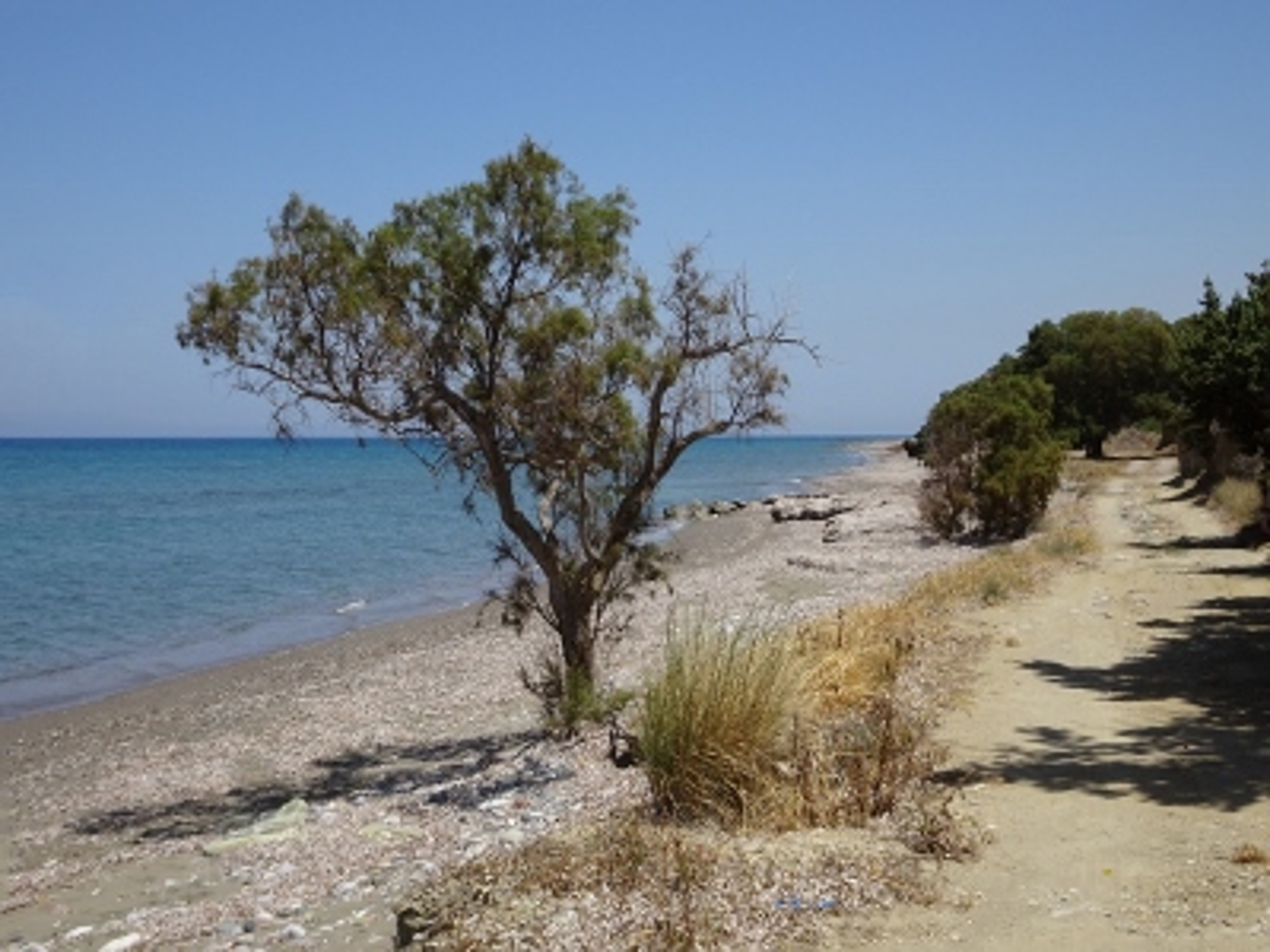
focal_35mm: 44
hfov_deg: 42.9
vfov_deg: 32.9
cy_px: 476
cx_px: 635
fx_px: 1614
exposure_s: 1/1000
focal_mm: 7.58
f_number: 4.5
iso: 80
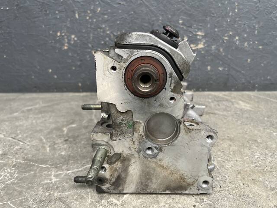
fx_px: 208
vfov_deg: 53.1
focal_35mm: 26
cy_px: 104
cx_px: 138
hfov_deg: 67.3
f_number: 1.6
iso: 40
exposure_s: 1/122
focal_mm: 5.1
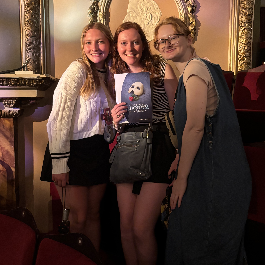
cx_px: 144
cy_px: 121
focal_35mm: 35
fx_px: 303
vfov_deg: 47.2
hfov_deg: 47.2
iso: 640
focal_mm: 5.96
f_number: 1.6
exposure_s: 1/36
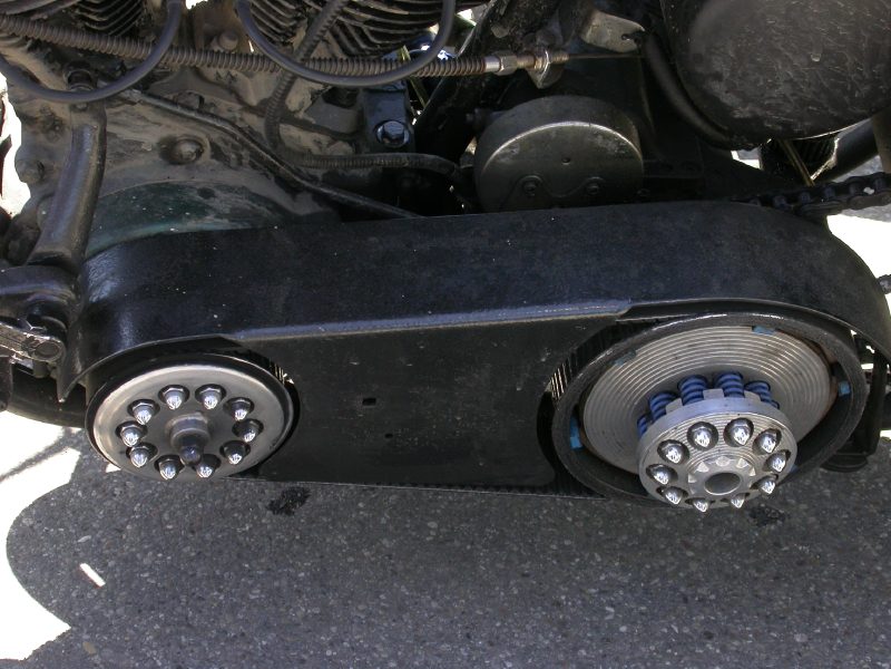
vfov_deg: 14.1
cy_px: 334
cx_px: 446
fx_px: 2703
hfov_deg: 18.7
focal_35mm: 105
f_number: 4
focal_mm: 21.8
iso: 100
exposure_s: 1/79.2
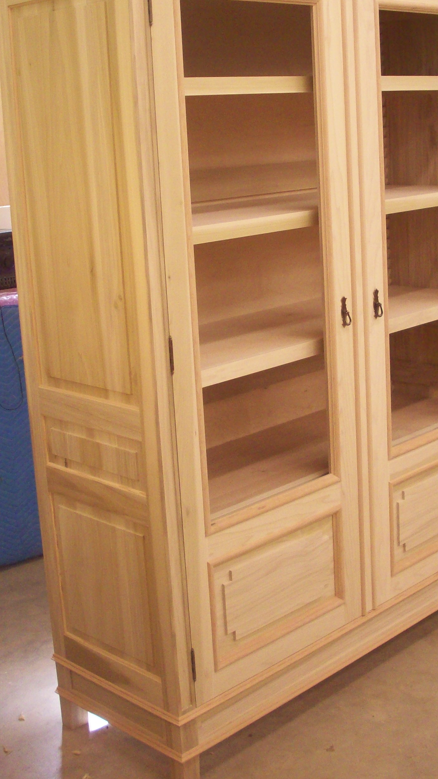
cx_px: 271
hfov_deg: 22.6
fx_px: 1094
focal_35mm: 53
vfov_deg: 39.1
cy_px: 325
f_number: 2.8
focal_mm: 6.2
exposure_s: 1/45.4
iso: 160
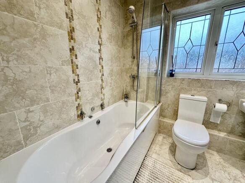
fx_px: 99
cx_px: 122
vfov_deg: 85.7
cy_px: 92
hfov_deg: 102.1
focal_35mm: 14
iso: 100
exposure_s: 1/100
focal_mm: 2.22
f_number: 2.2
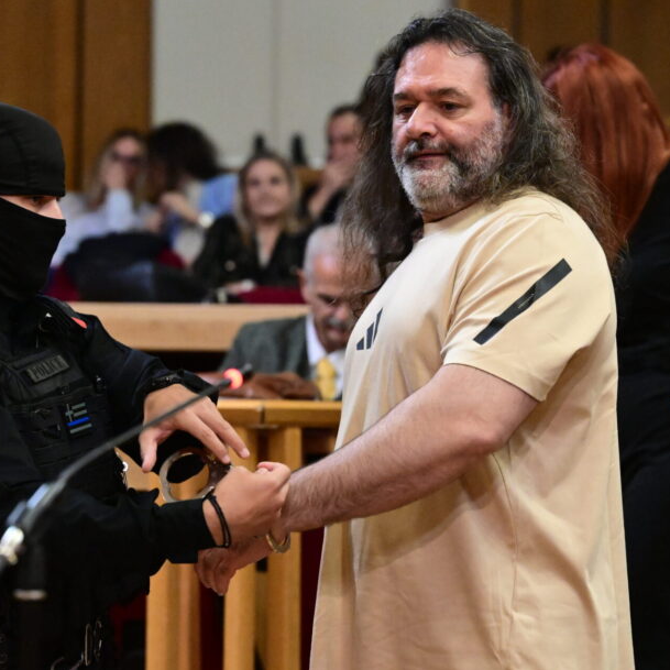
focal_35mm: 177
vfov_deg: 9.9
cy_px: 336
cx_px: 268
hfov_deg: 9.9
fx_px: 3876
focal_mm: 92
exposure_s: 1/200
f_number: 3.5
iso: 8000
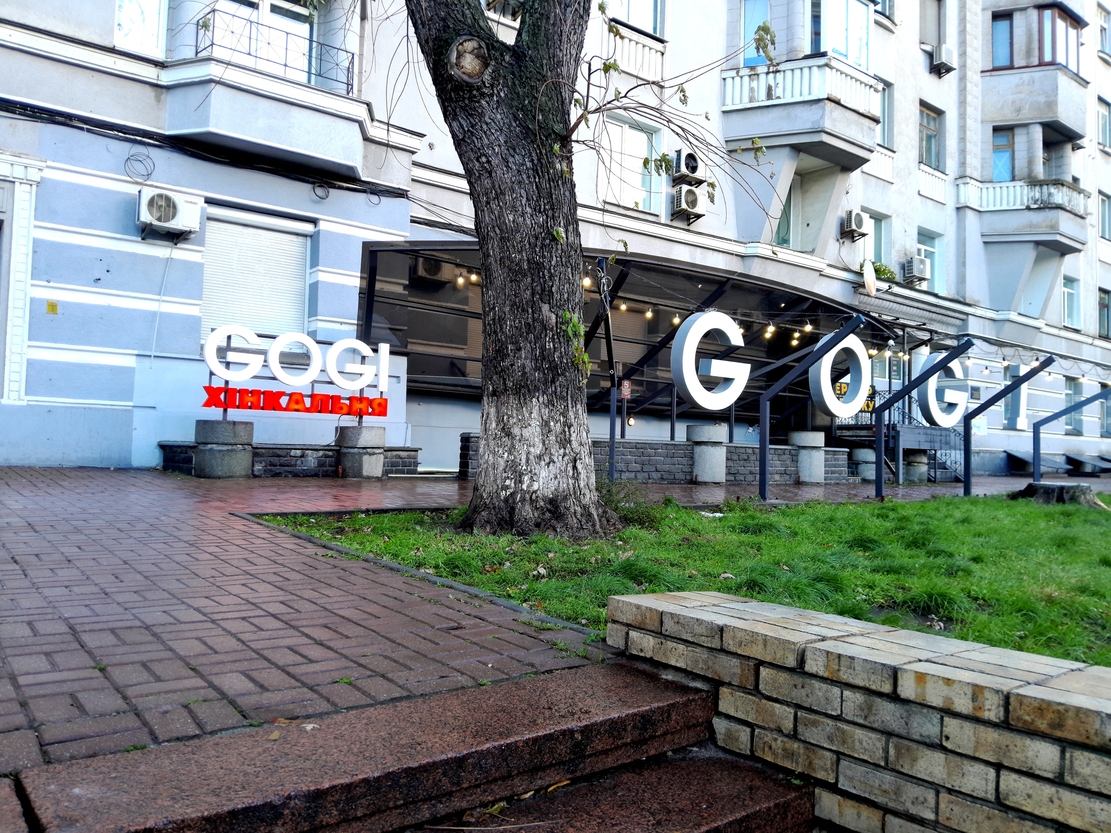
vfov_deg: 53.1
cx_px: 556
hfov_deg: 67.3
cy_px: 416
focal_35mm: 26
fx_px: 834
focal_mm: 3.98
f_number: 1.8
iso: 25
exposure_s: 1/50
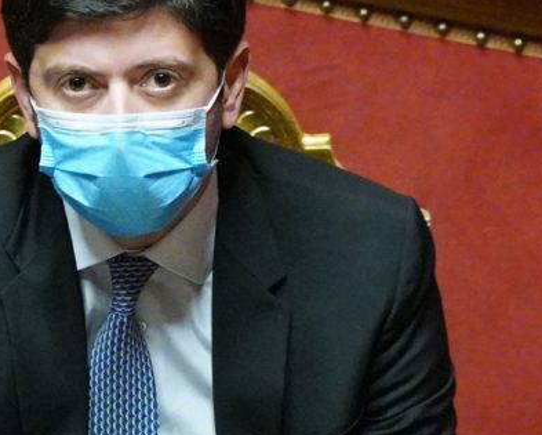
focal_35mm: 891
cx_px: 128
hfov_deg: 2.2
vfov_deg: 1.7
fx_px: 14303
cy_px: 175
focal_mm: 324
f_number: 5.6
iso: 12800
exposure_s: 1/160
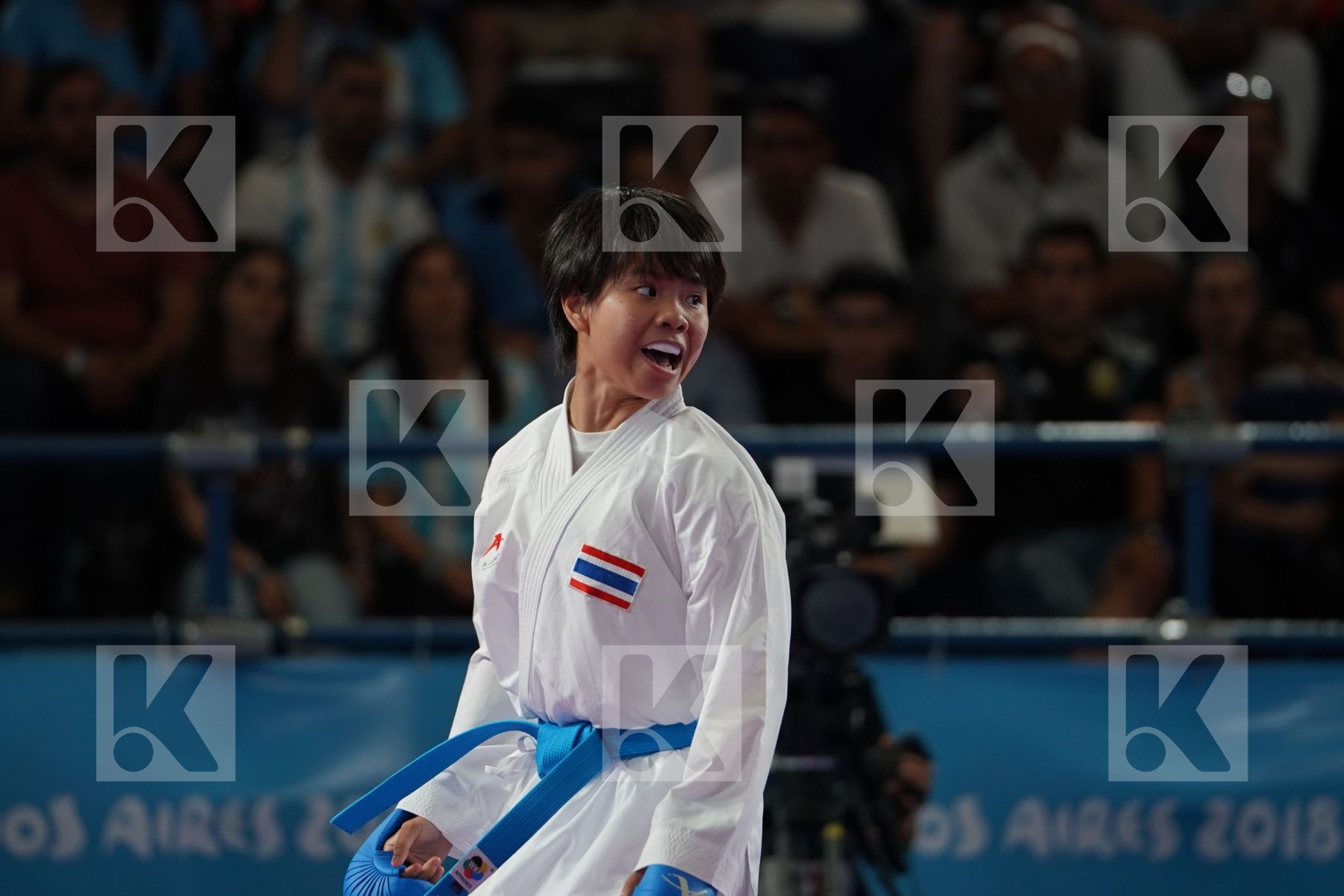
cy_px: 448
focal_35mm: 288
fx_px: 10751
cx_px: 672
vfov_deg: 4.8
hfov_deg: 7.2
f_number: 2.8
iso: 800
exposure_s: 1/1000
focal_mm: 192
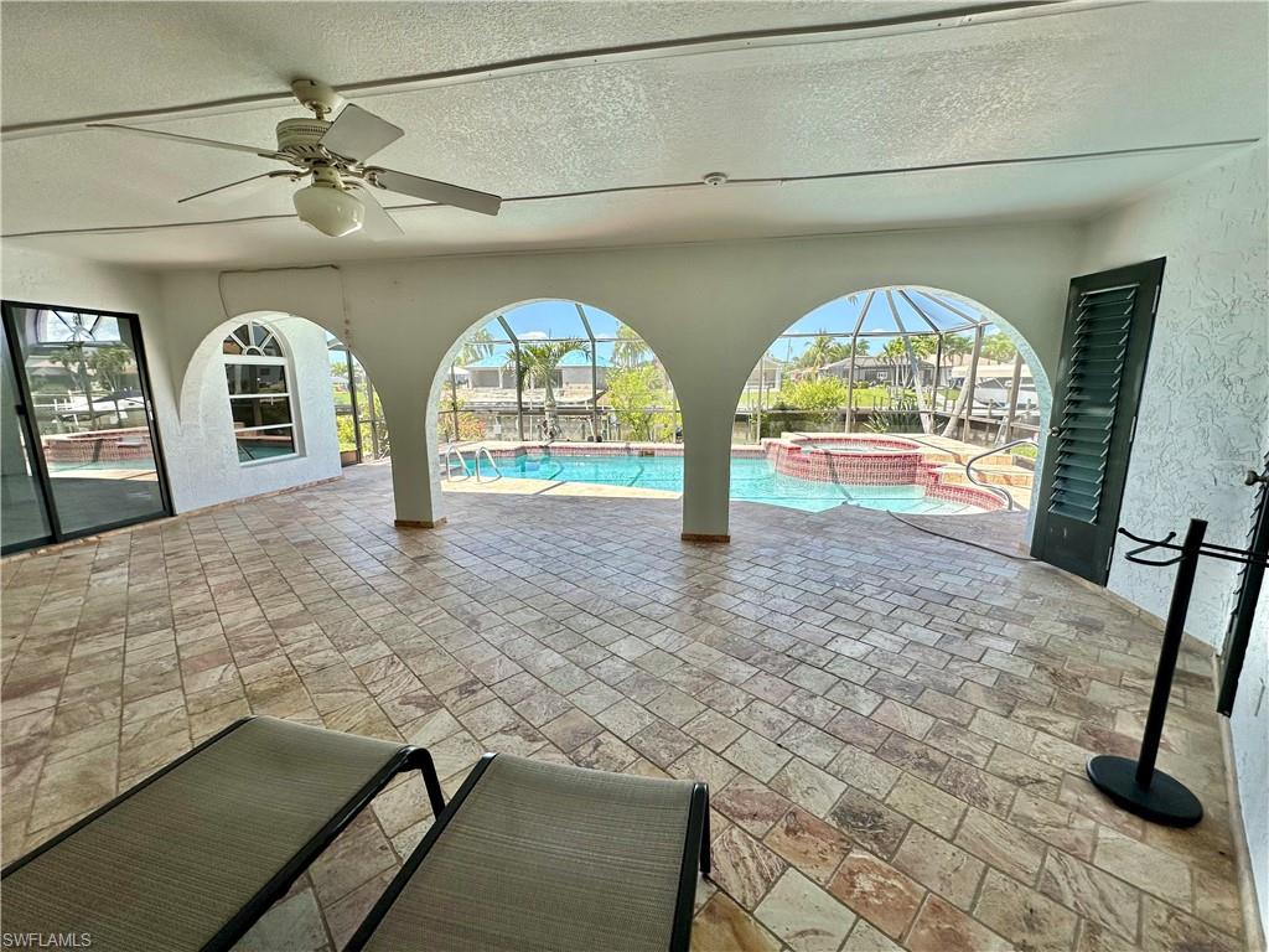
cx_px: 634
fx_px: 513
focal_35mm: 14
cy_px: 476
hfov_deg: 102.1
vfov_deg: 85.7
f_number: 2.2
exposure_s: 1/606
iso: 40
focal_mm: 2.22
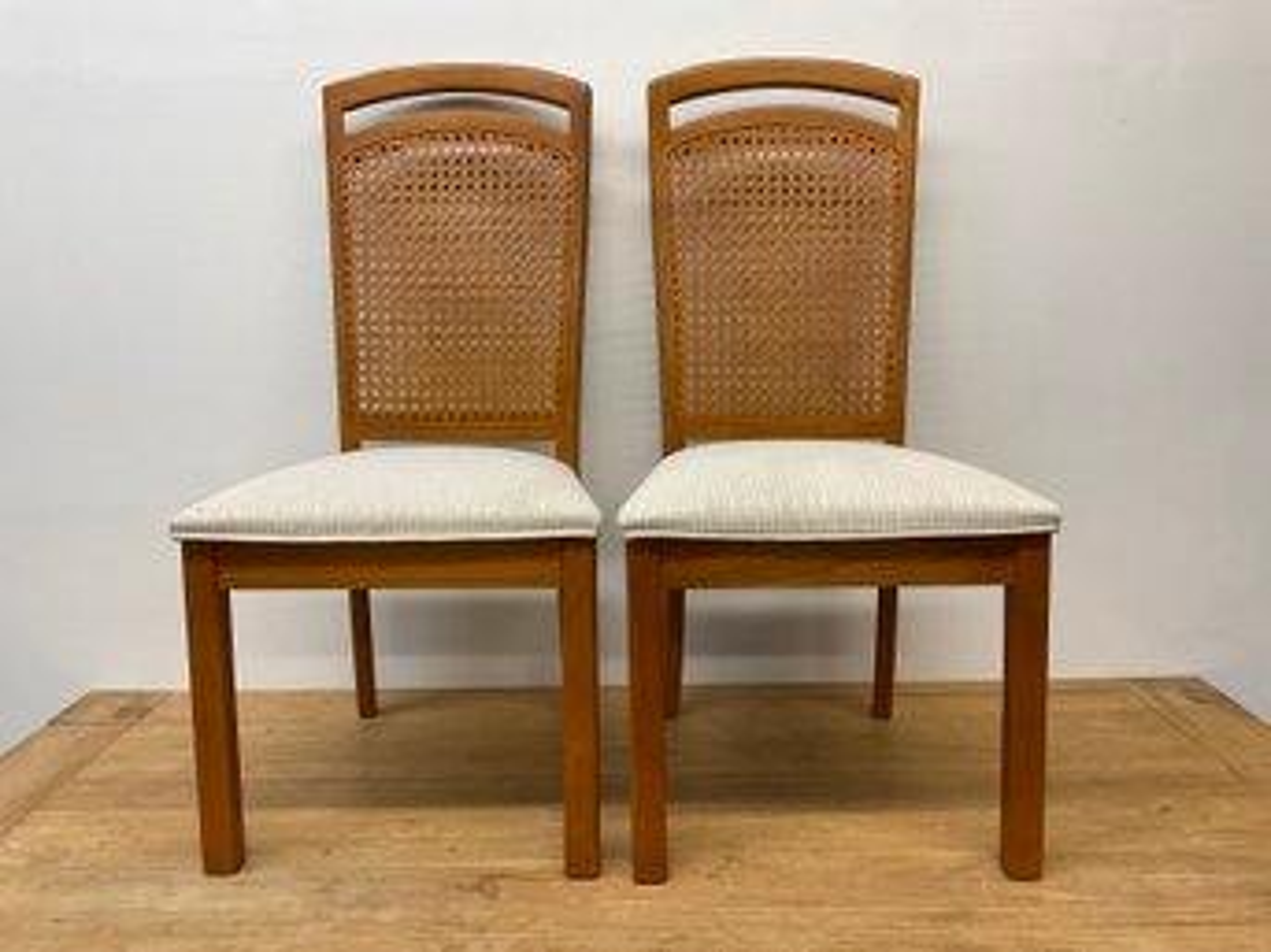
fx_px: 1064
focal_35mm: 29
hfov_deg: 61.7
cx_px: 636
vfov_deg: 48.2
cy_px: 476
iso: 64
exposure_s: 1/60
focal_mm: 3
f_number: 1.8
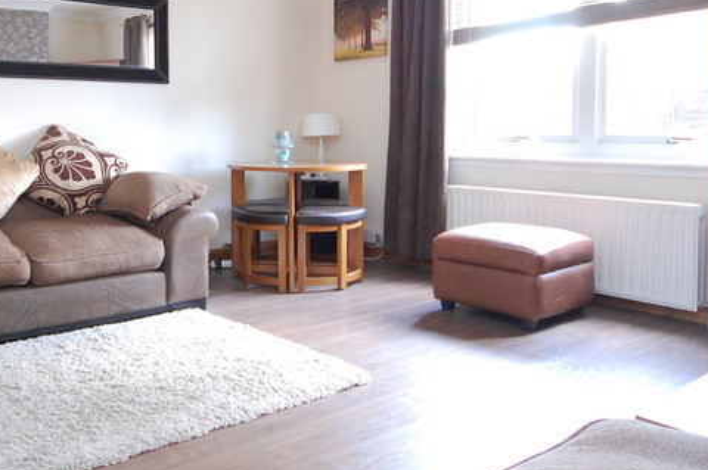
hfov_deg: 56.0
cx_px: 178
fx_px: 629
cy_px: 154
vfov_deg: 40.5
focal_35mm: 32
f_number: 4
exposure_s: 1/13
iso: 800
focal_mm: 10
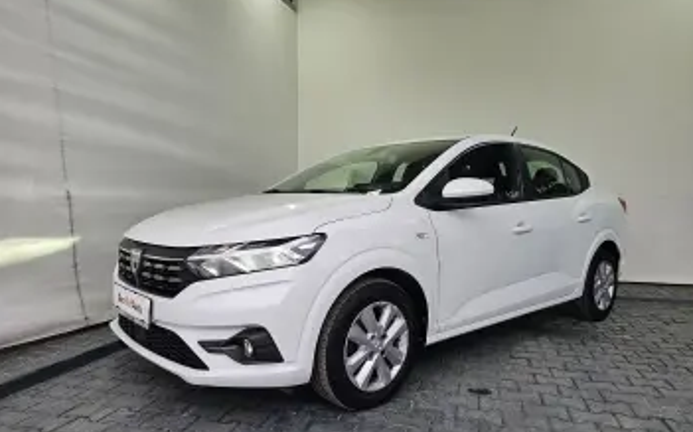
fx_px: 472
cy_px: 239
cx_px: 351
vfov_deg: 49.1
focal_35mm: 25
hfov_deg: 72.6
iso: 32
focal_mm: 6.3
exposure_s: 1/180
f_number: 1.7
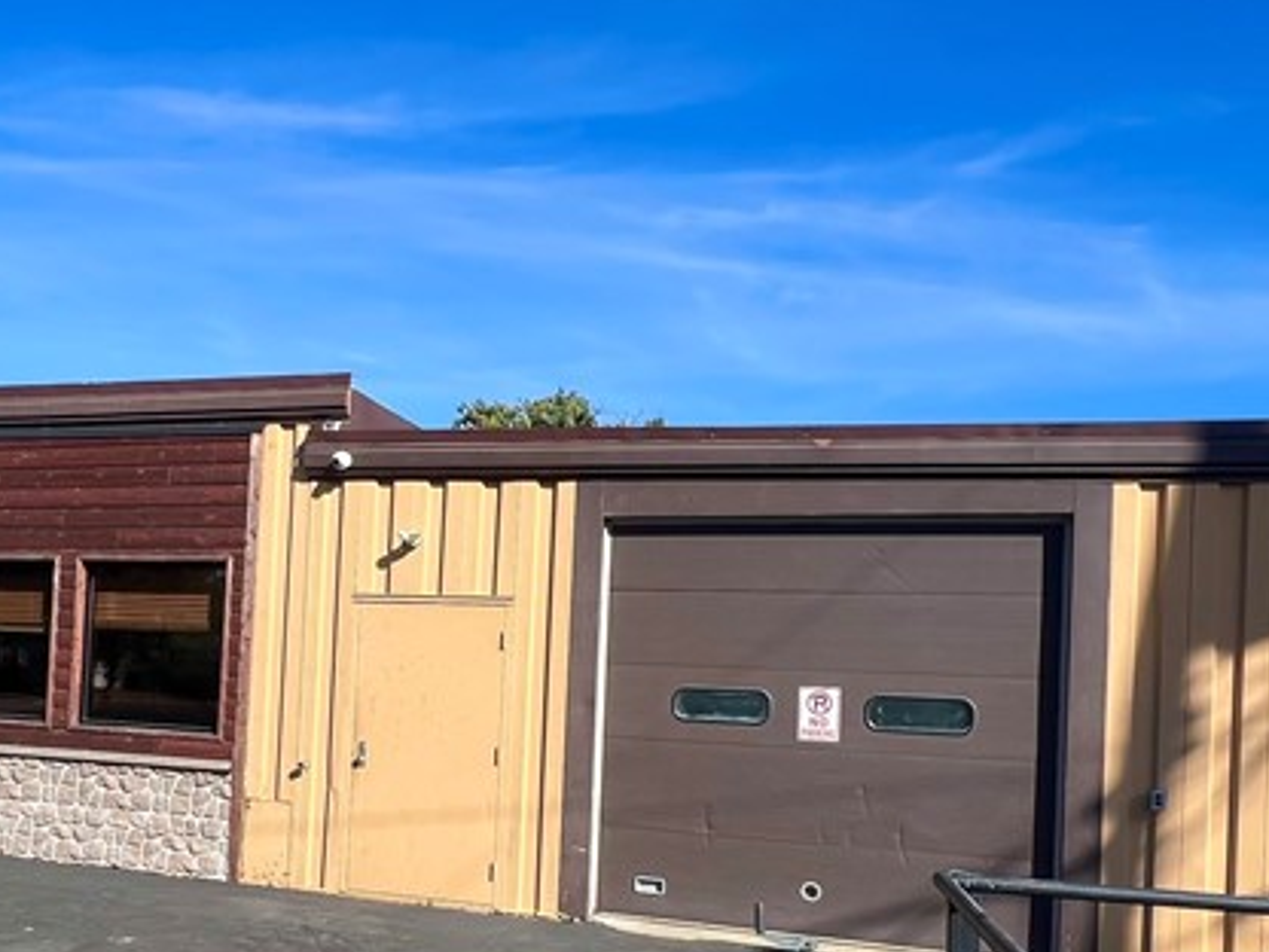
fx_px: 1173
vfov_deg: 43.3
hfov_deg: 55.4
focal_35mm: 32
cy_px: 662
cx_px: 400
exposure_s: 1/1429
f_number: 1.8
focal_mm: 1.57
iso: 32
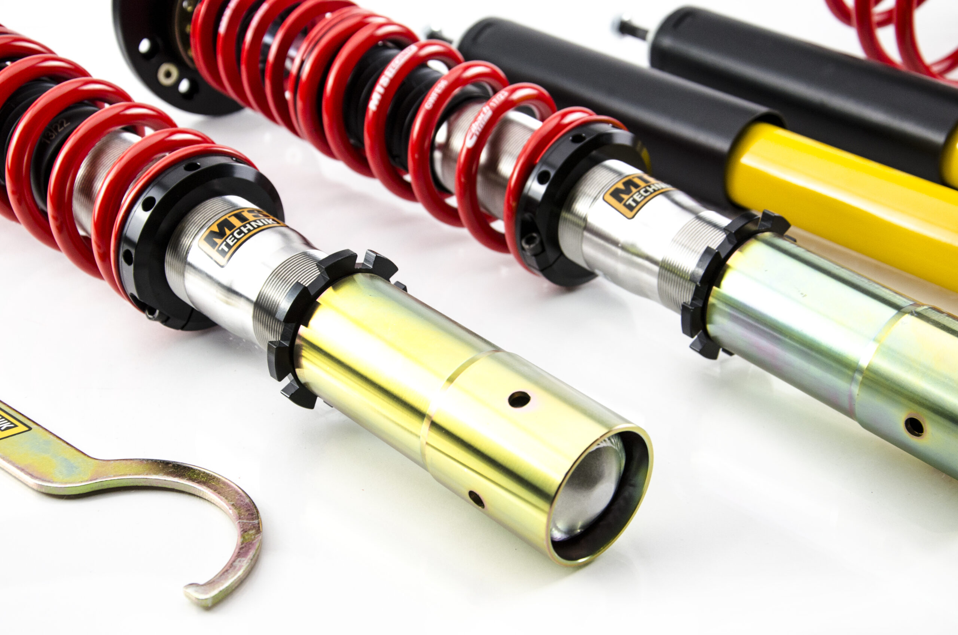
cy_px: 318
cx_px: 479
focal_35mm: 60
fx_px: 1593
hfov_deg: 33.5
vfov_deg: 22.5
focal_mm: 40
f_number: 5.6
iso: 400
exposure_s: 1/125
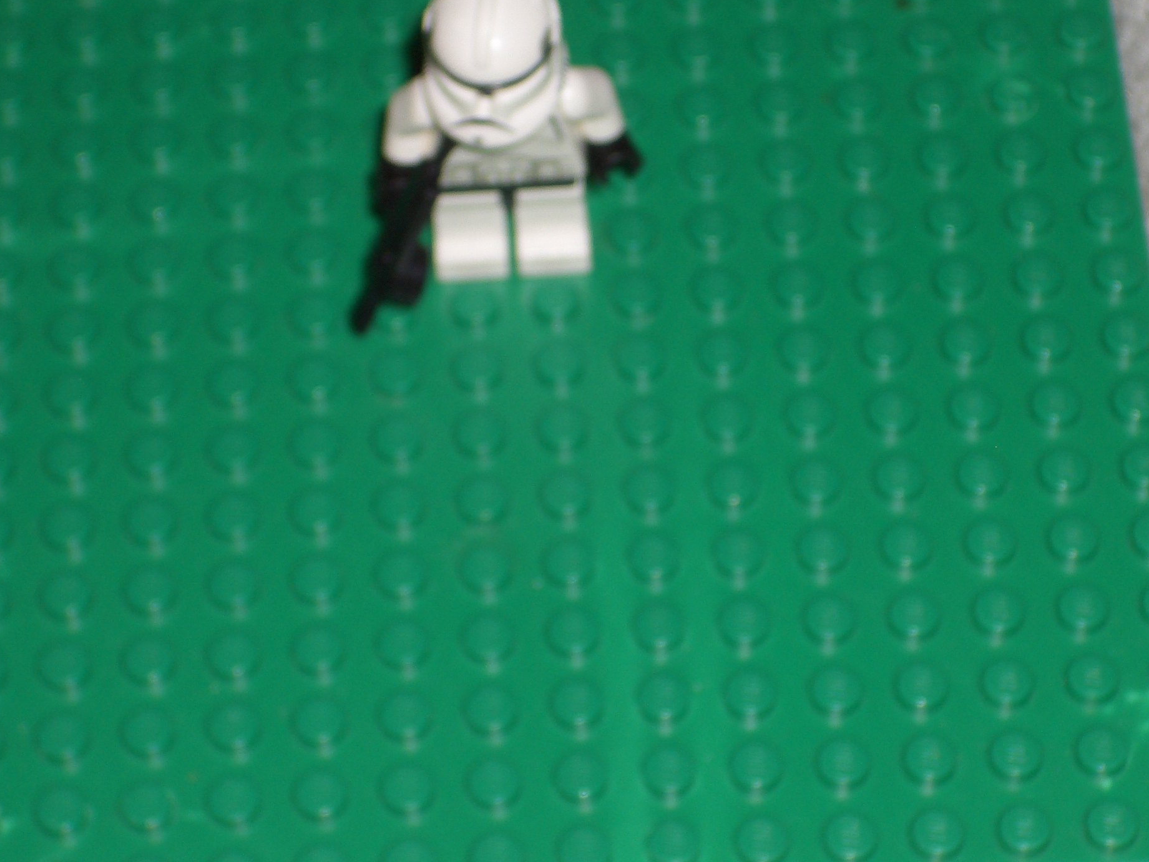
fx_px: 4846
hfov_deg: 13.5
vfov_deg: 10.2
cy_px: 278
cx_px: 683
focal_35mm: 146
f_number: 4.8
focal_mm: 17.4
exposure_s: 1/60
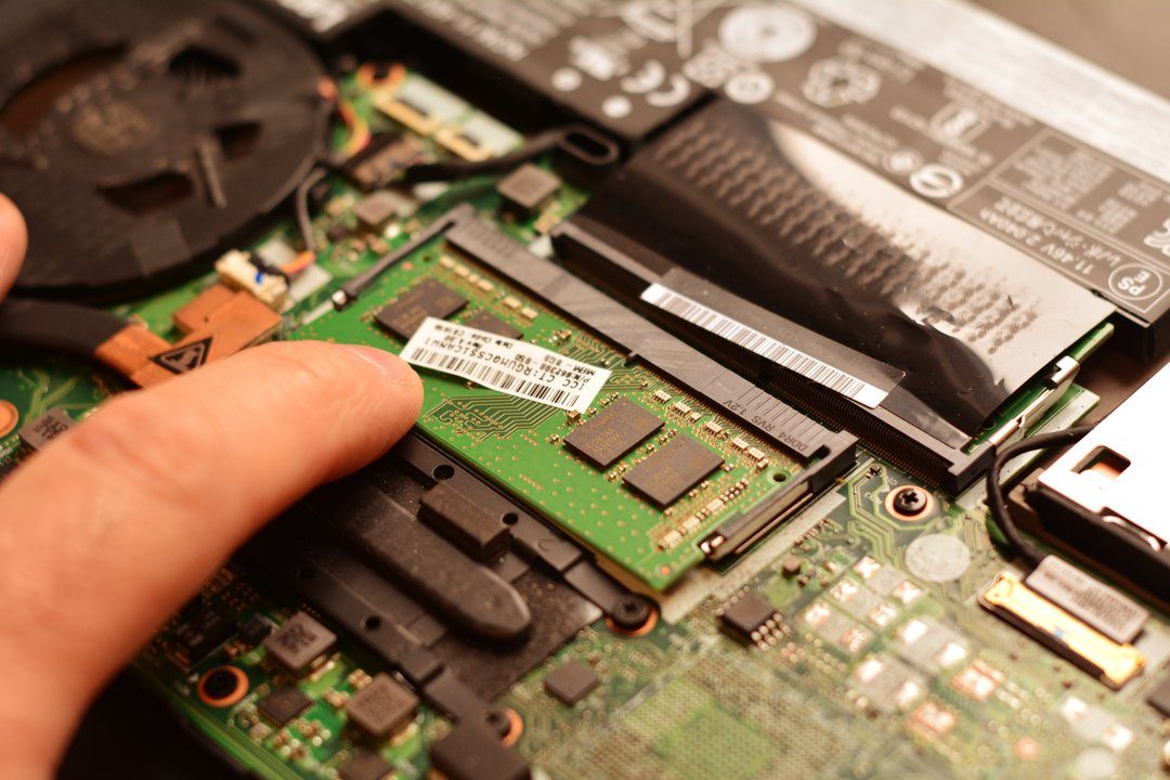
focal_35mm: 75
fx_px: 2437
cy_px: 390
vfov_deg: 18.2
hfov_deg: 27.0
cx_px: 585
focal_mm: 50
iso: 400
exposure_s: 1/125
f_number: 3.5
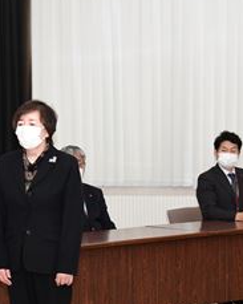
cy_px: 202
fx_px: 1214
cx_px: -35
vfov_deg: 14.2
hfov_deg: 11.2
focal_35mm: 135
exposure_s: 1/250
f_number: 5.6
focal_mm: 44
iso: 1600
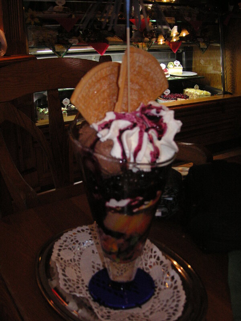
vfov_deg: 50.1
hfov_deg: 38.7
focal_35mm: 37
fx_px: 343
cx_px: 120
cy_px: 160
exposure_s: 1/45
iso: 160
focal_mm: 6.1
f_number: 2.8
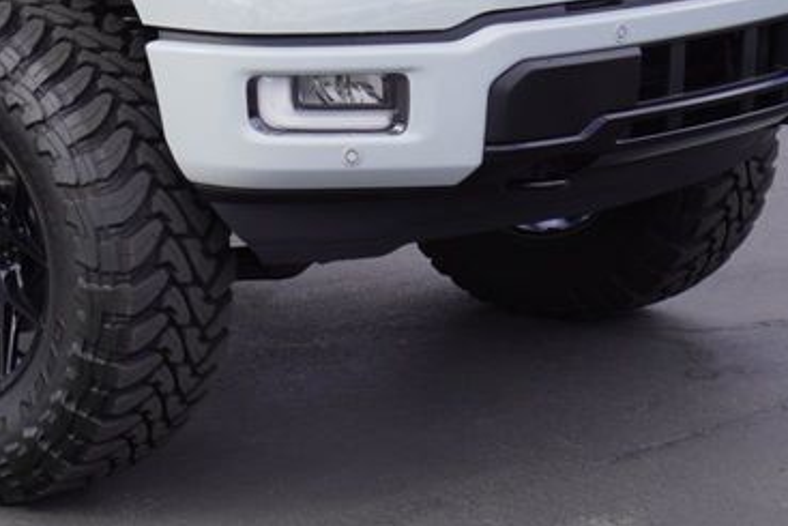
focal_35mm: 121
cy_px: 9
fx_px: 2658
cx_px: -140
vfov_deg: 11.2
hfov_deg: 16.2
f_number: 8
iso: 100
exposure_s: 1/100
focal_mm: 29
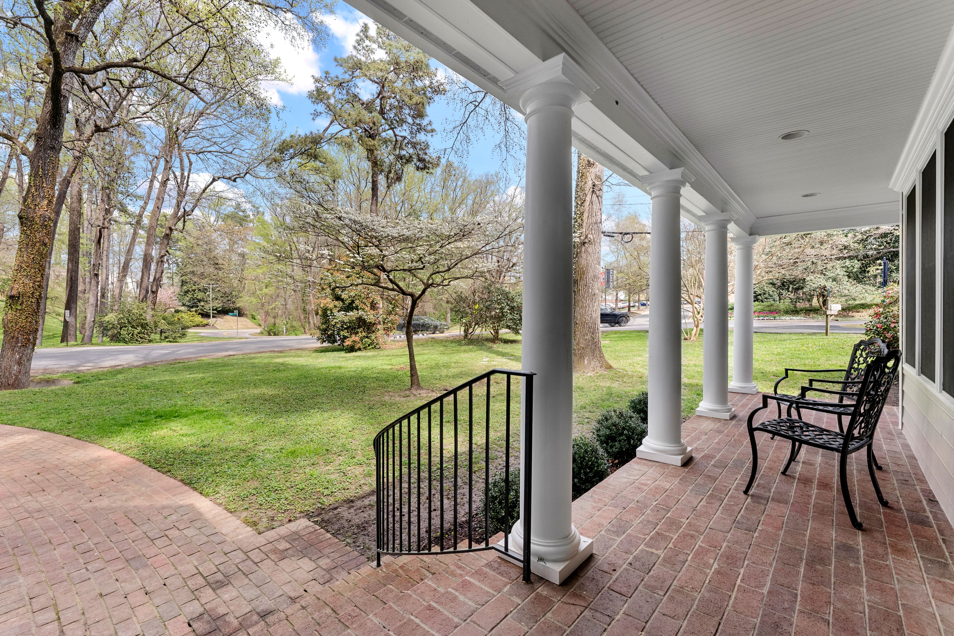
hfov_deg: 100.0
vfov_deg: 77.0
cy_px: 318
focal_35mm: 15
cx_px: 477
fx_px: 400
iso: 1250
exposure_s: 1/500
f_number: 10
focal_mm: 15.1
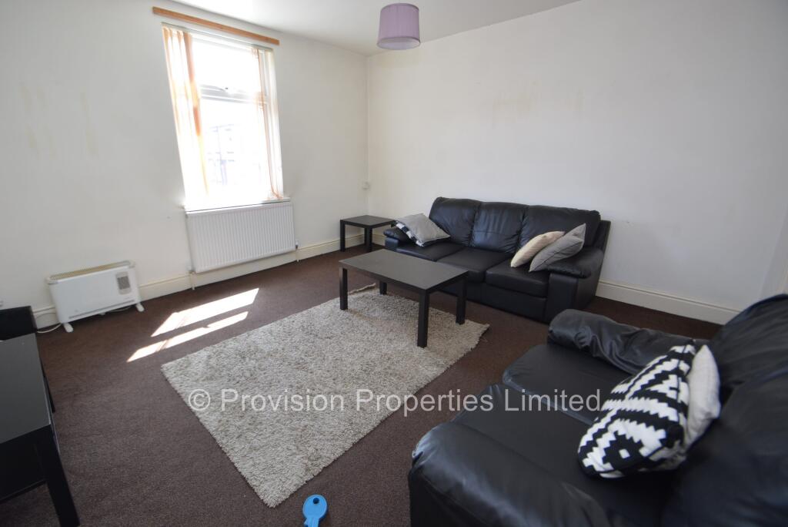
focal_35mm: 15
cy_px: 264
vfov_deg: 77.4
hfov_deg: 100.4
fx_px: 329
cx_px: 394
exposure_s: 1/90
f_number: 4.8
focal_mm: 10
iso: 400
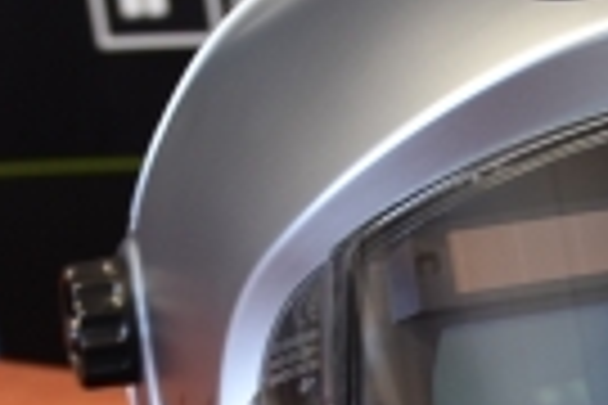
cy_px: 655
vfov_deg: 8.3
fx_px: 2702
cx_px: 491
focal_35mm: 160
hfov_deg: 12.8
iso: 250
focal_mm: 18
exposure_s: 1/8
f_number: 3.5
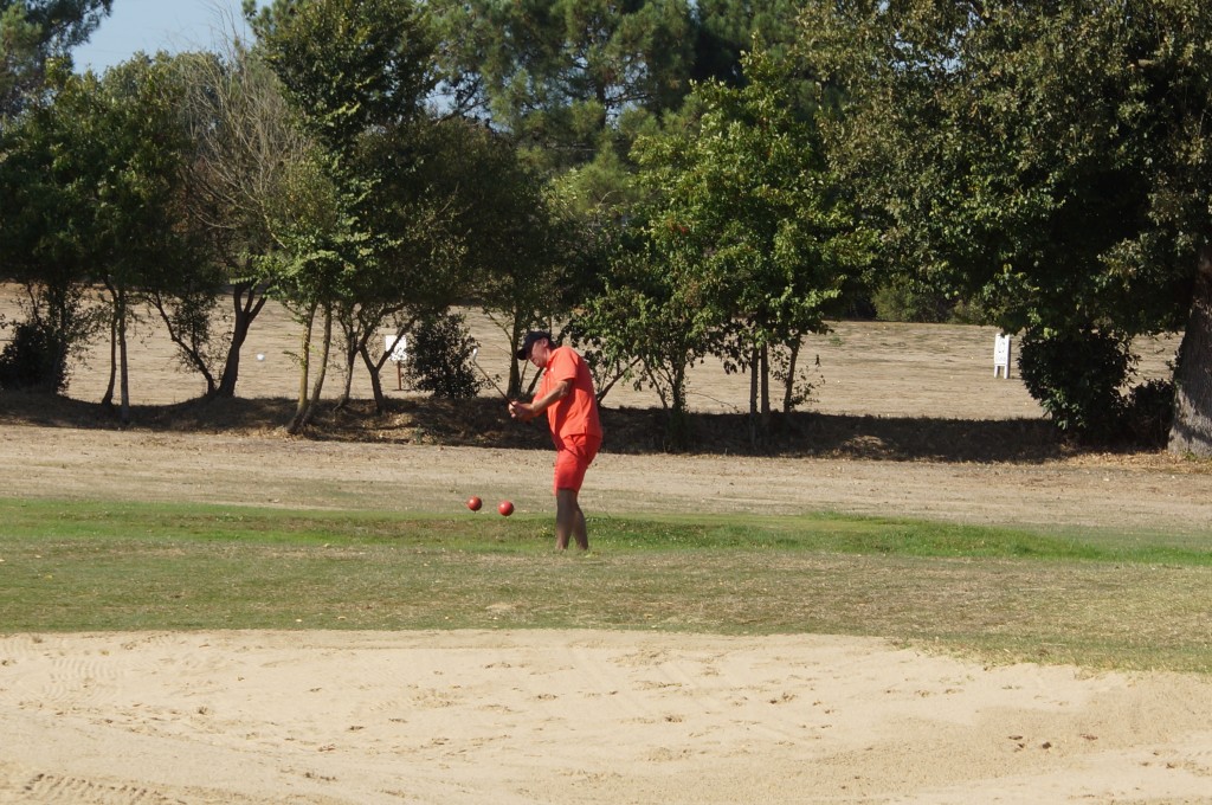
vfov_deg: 13.0
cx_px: 606
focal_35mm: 105
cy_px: 402
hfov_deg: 19.5
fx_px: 3530
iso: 100
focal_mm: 35
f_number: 8
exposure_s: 1/320
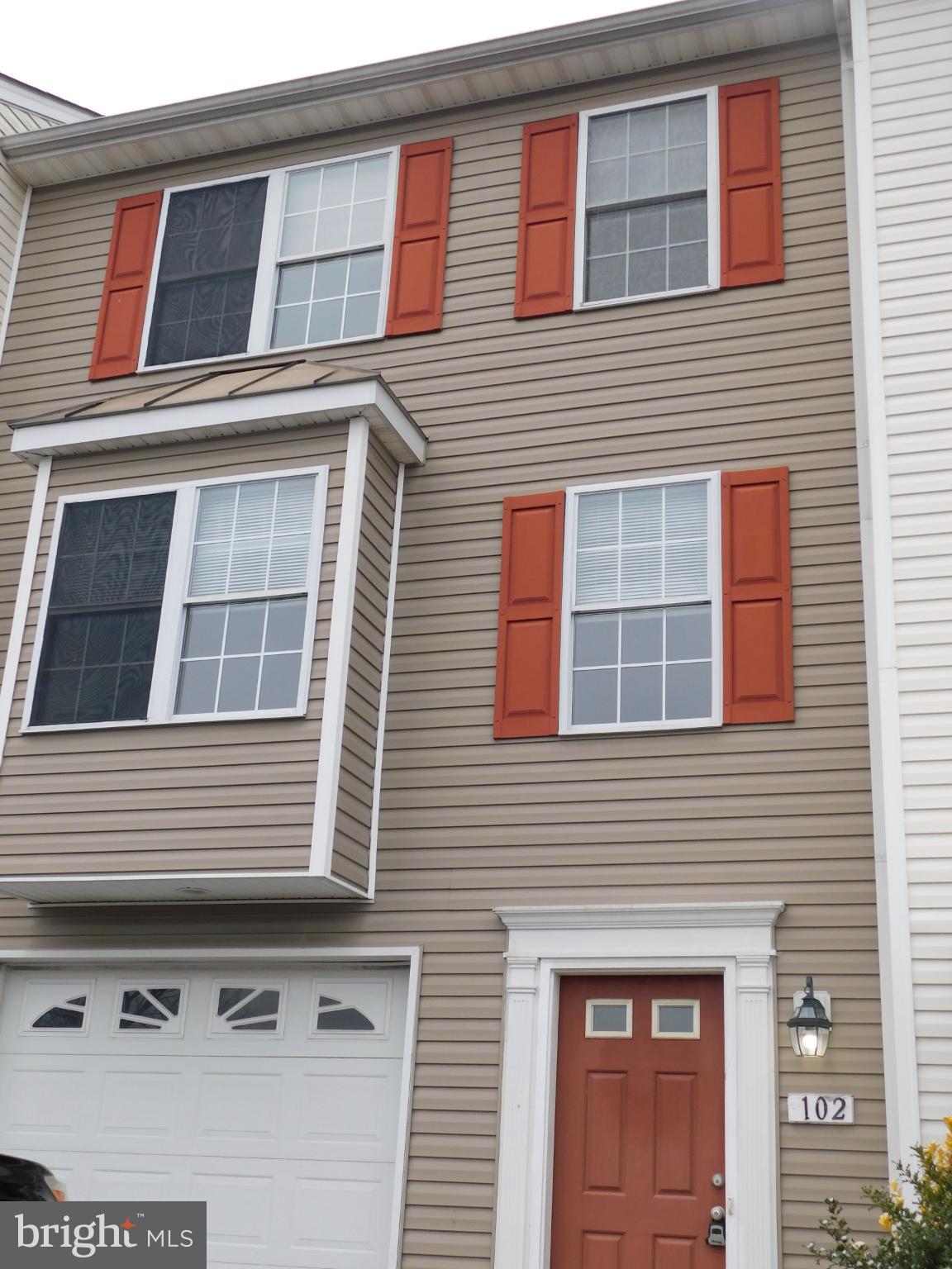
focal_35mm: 40
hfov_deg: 36.0
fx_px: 1467
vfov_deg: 46.8
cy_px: 634
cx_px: 476
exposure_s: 1/160
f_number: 3.6
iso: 125
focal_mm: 7.1
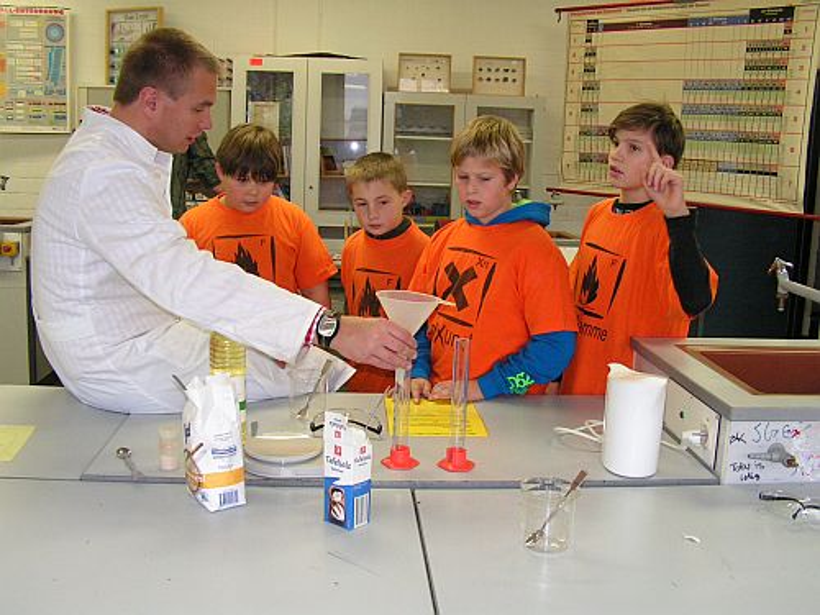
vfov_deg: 39.7
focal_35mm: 36
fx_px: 853
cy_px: 308
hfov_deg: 51.4
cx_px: 410
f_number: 3.2
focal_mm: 6
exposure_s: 1/40
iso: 200
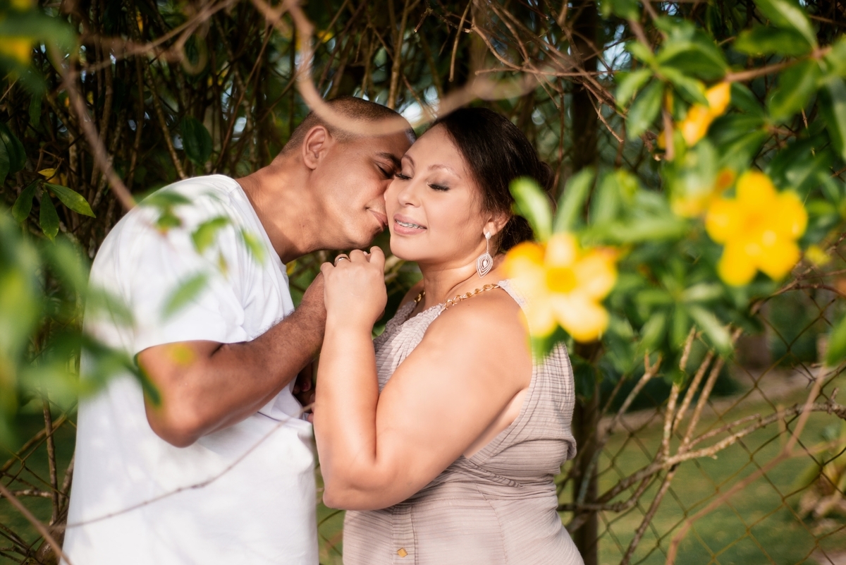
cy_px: 282
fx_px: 1175
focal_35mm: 50
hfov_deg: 39.6
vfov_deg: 27.0
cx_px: 423
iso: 100
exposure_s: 1/320
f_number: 2.2
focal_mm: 50
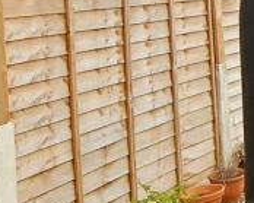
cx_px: 552
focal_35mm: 83
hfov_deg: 16.0
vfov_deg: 17.6
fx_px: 624
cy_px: -37
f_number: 9
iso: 1250
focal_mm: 10
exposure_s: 1/640
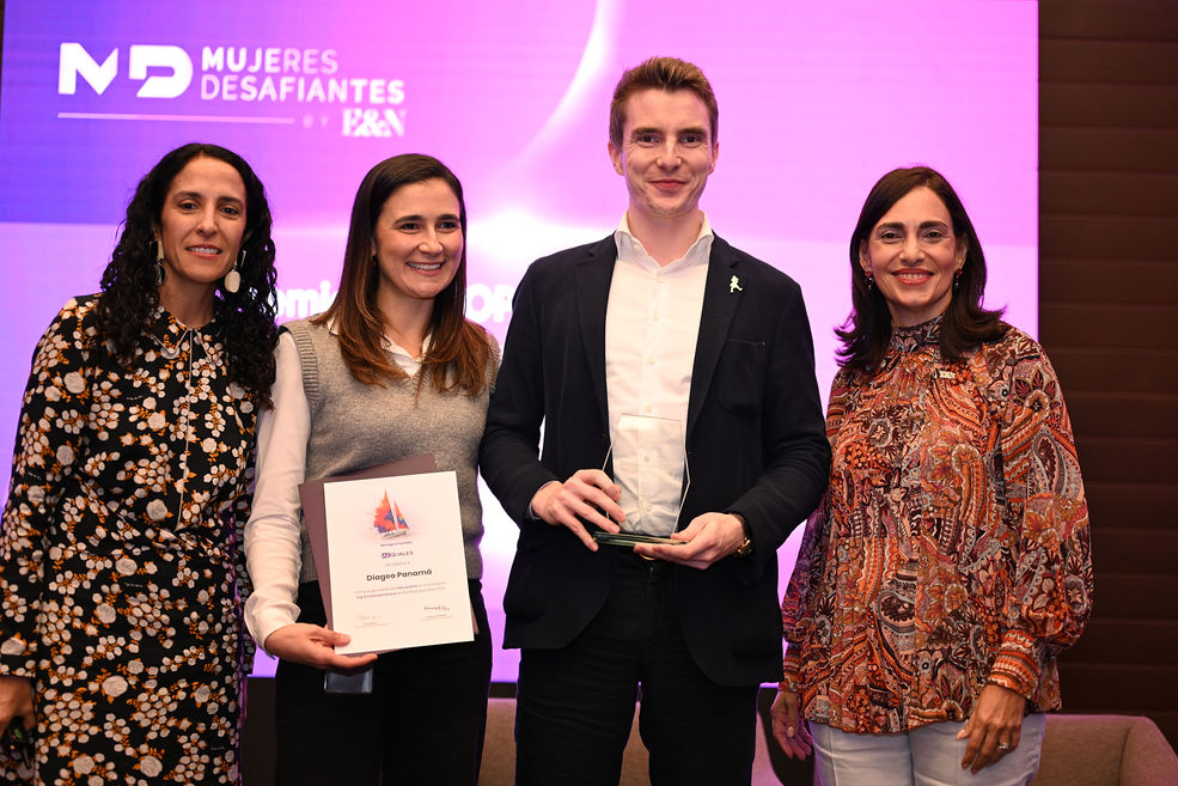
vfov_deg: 26.0
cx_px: 593
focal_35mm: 52
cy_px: 397
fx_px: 1702
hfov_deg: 38.2
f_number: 2
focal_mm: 50
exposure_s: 1/200
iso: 1000
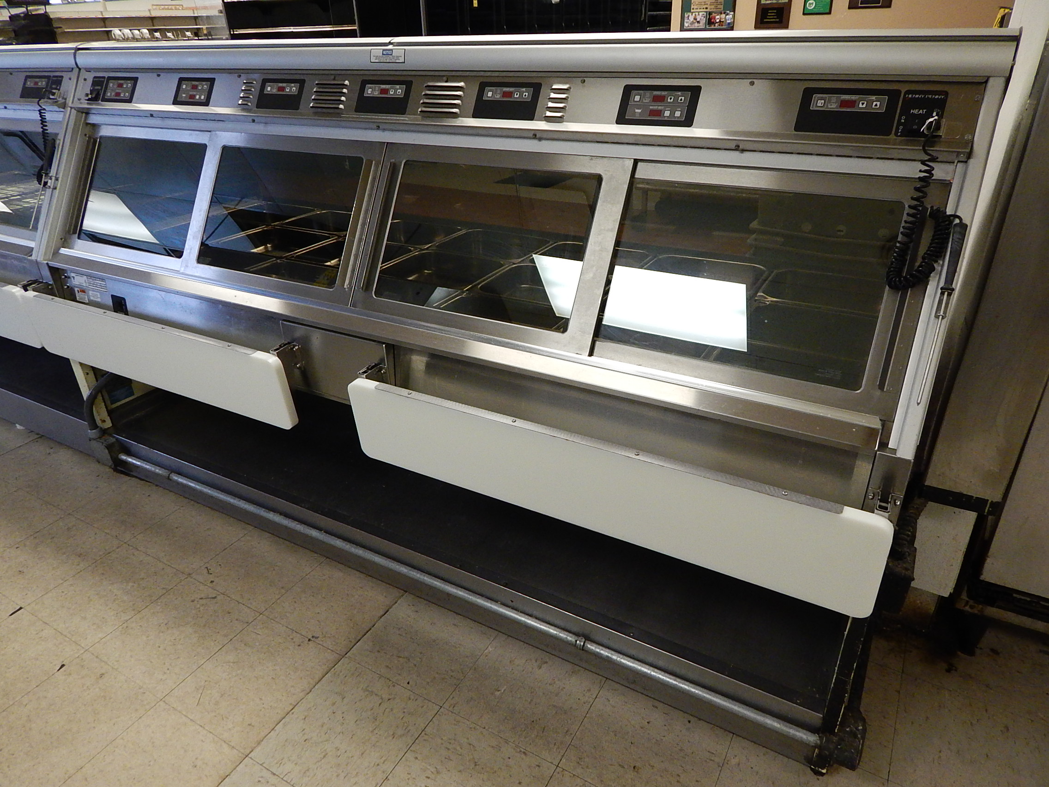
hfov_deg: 73.9
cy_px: 394
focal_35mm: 23
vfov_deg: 58.9
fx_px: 697
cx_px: 524
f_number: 3
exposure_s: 1/30
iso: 125
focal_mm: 4
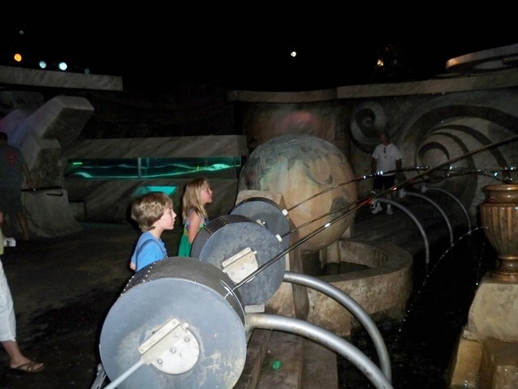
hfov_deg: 52.6
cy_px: 194
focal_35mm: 35
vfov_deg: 40.7
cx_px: 259
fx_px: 524
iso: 400
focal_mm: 6.3
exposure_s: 1/60
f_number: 3.1
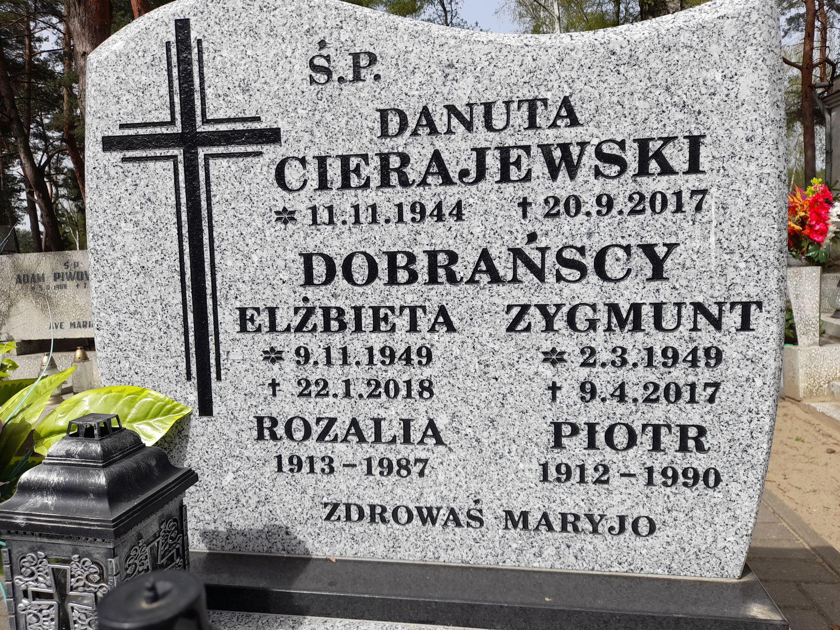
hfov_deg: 69.4
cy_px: 315
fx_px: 607
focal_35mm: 25
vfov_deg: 54.9
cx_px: 420
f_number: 2
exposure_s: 1/694
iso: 20
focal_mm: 4.6
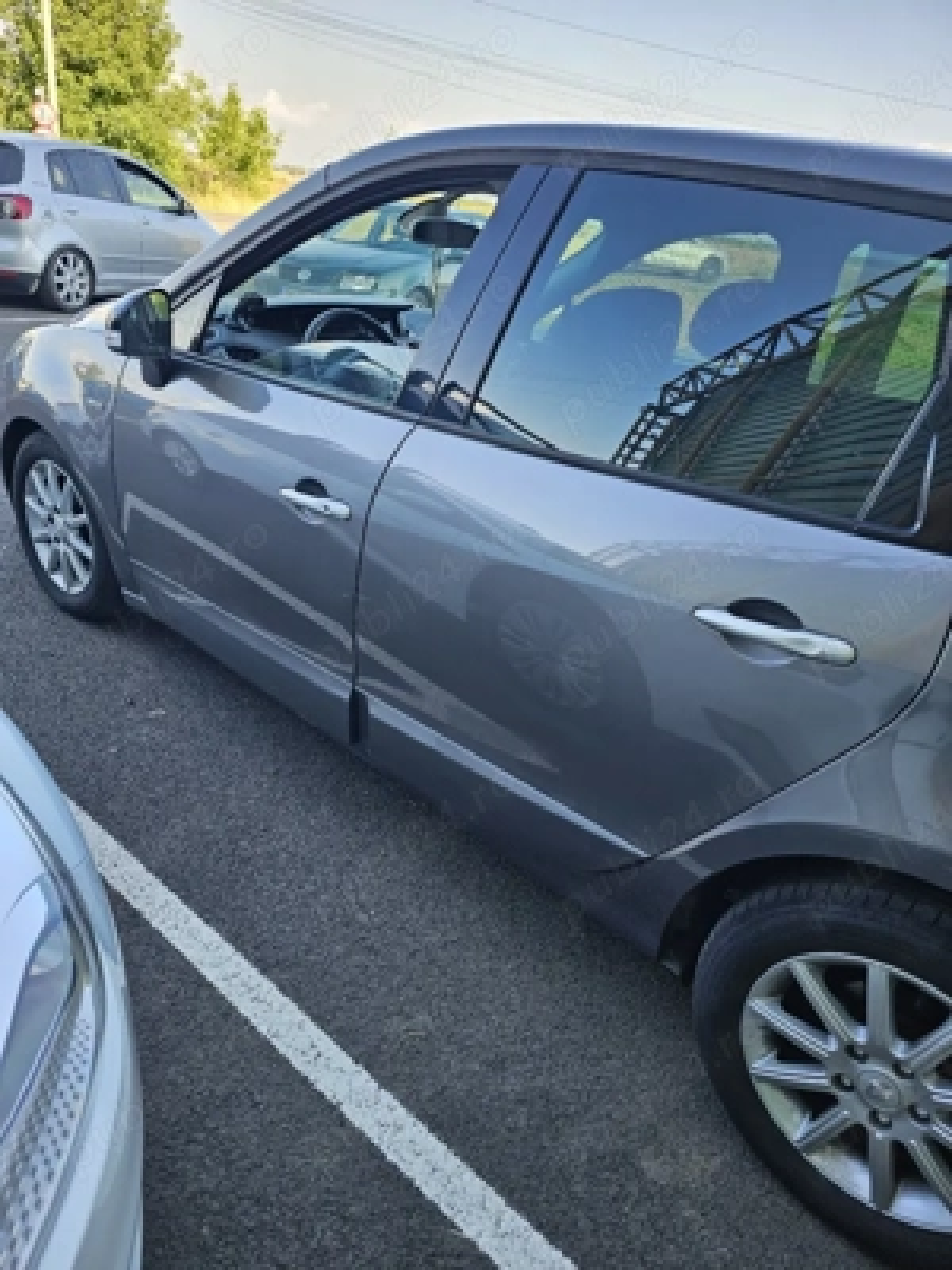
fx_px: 843
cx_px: 476
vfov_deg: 73.9
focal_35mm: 23
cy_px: 635
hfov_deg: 58.9
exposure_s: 1/100
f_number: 1.7
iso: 16
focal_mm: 6.3
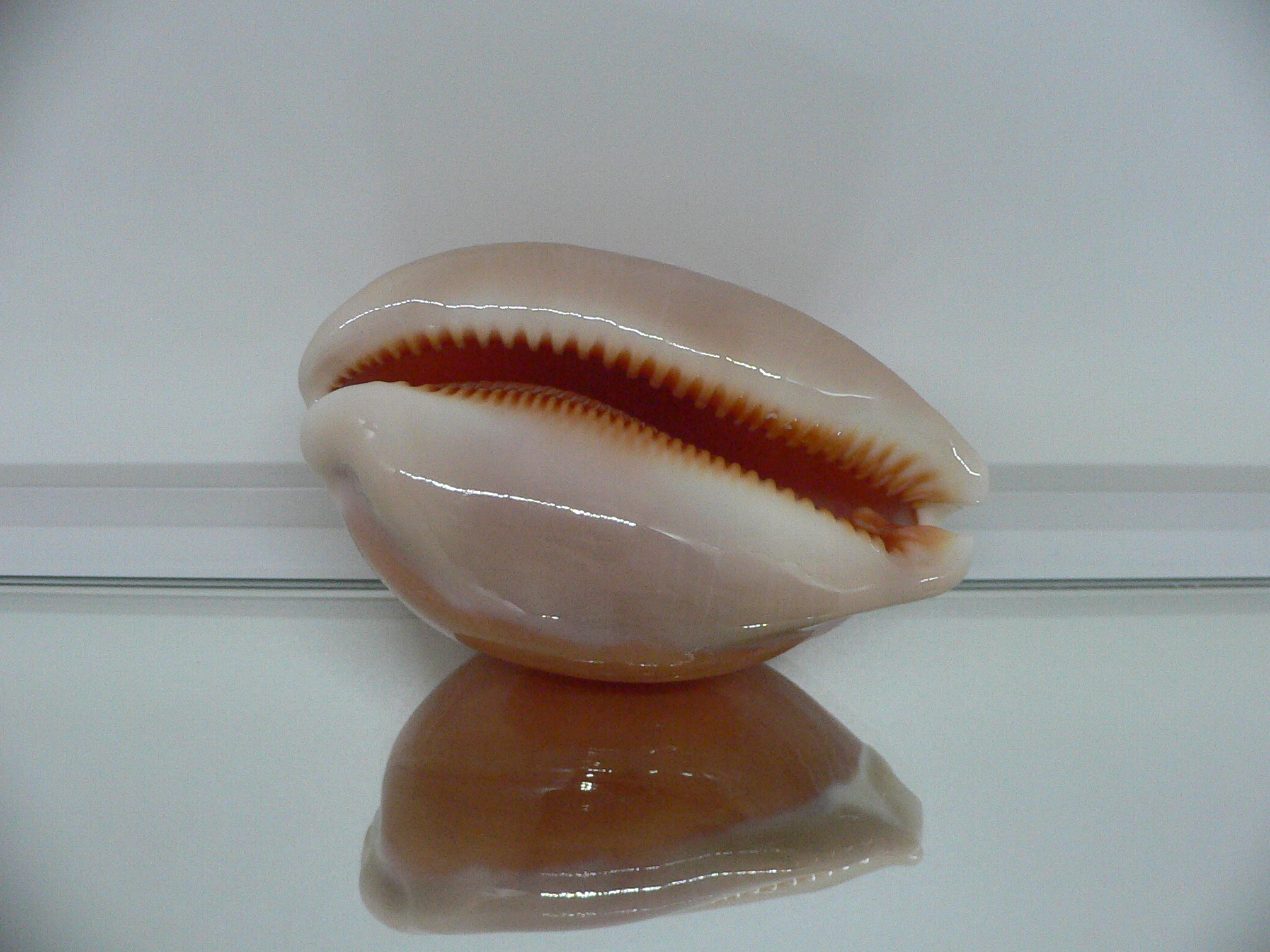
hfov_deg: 52.6
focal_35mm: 35
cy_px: 476
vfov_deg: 40.7
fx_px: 1284
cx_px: 635
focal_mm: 4.6
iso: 200
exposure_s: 1/50
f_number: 2.8
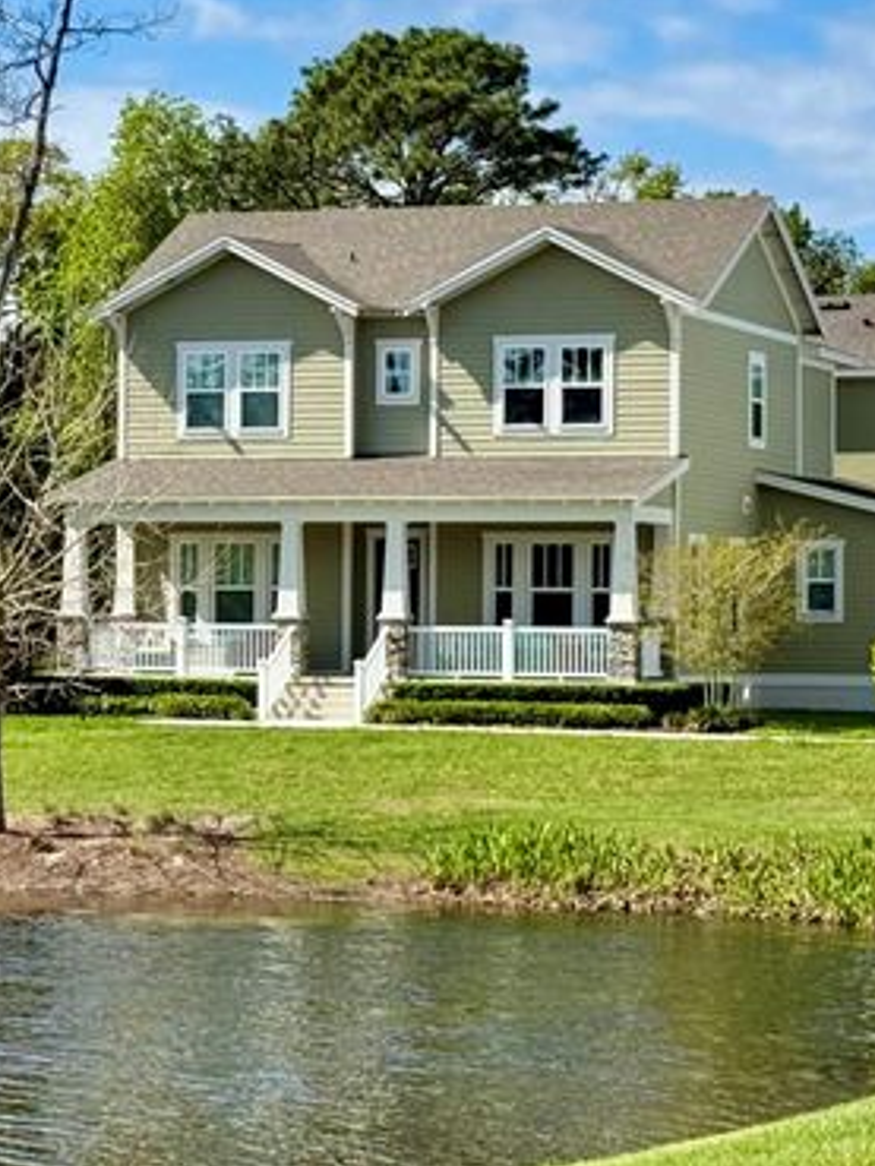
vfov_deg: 29.8
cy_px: 581
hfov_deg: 22.6
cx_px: 417
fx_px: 2189
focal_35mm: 65
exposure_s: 1/6024
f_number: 1.78
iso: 64
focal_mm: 6.76
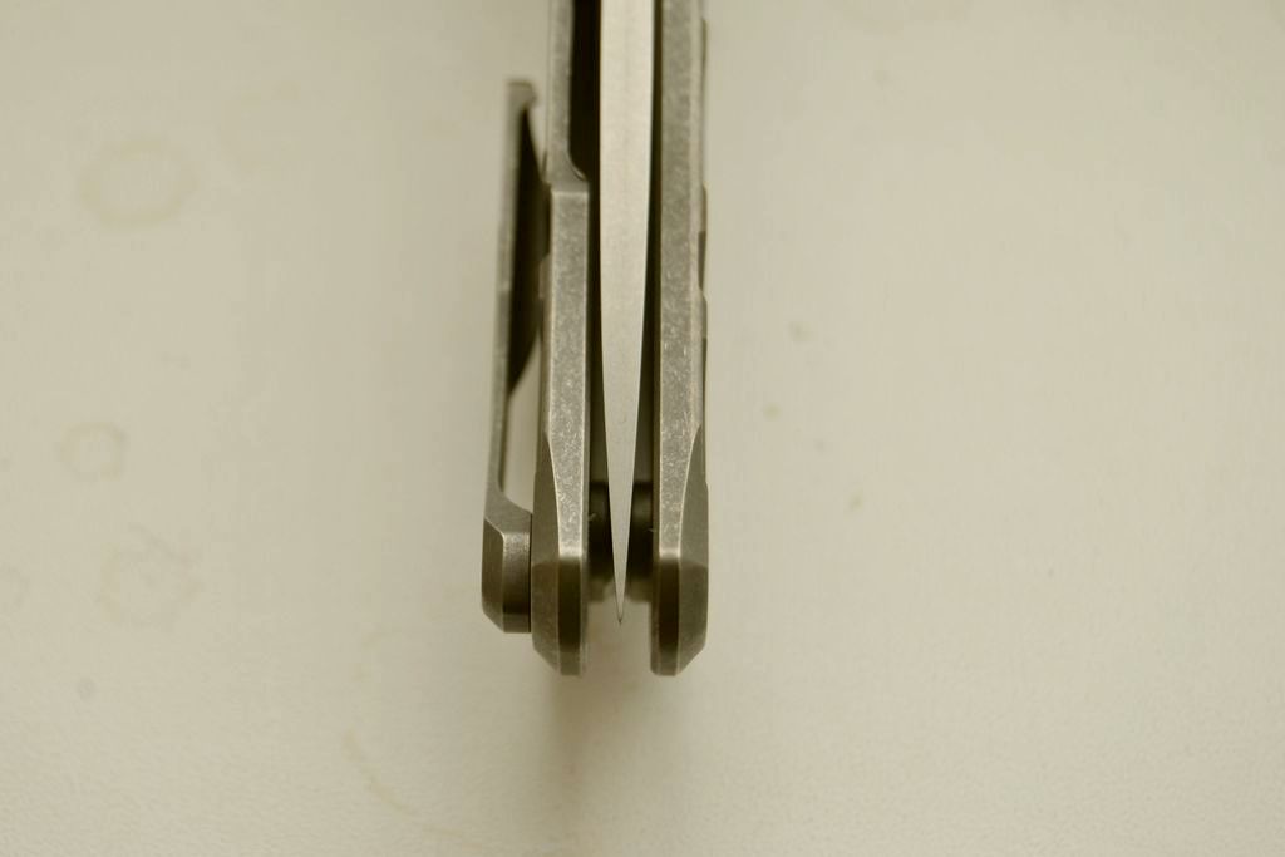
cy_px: 428
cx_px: 642
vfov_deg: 16.6
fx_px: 2945
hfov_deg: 24.6
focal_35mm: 82
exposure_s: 1/160
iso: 100
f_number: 5.6
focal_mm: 55
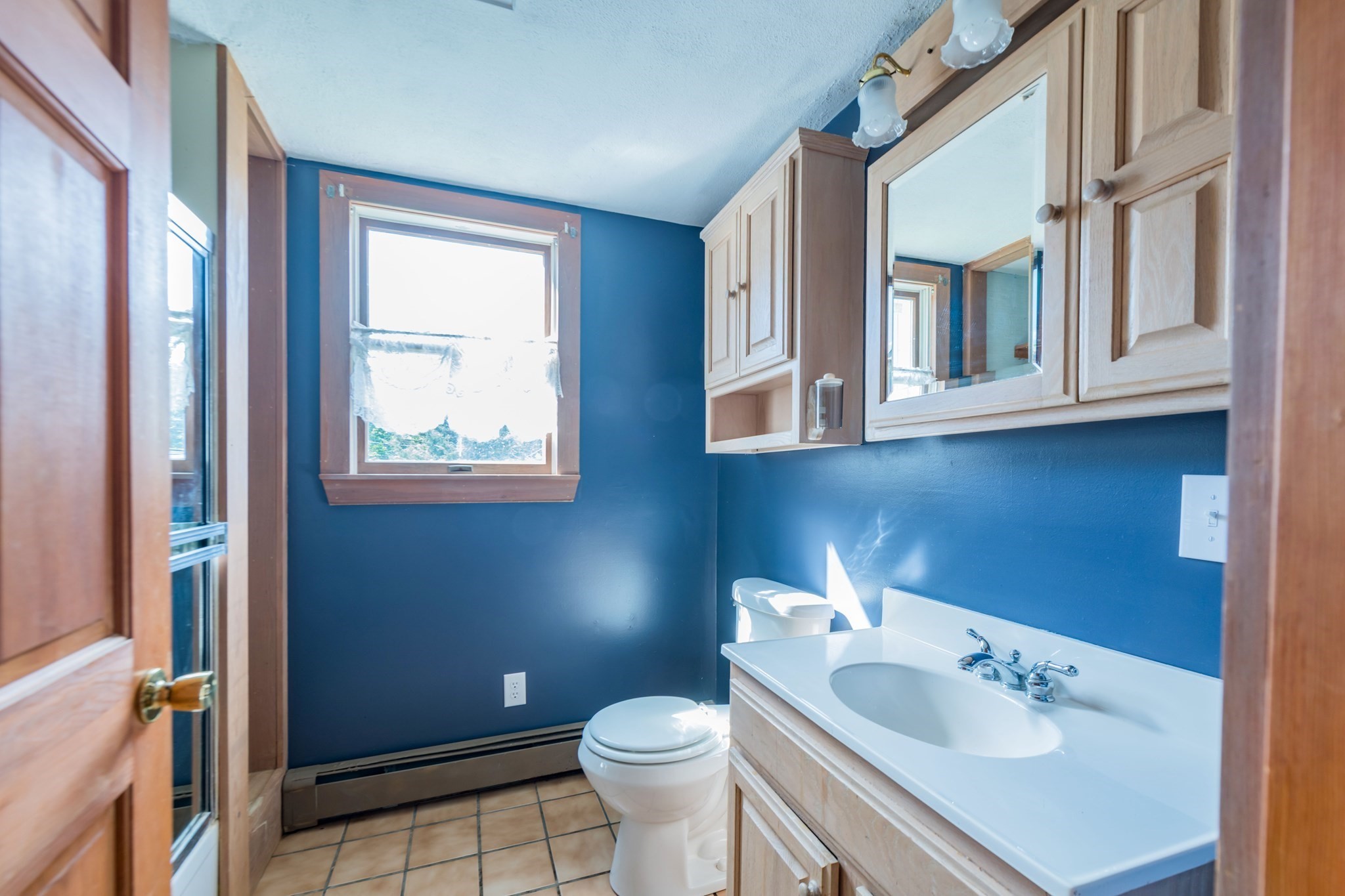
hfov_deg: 104.3
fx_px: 523
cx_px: 672
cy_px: 448
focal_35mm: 14
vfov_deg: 81.2
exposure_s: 1/8
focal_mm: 14
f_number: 7.1
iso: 100
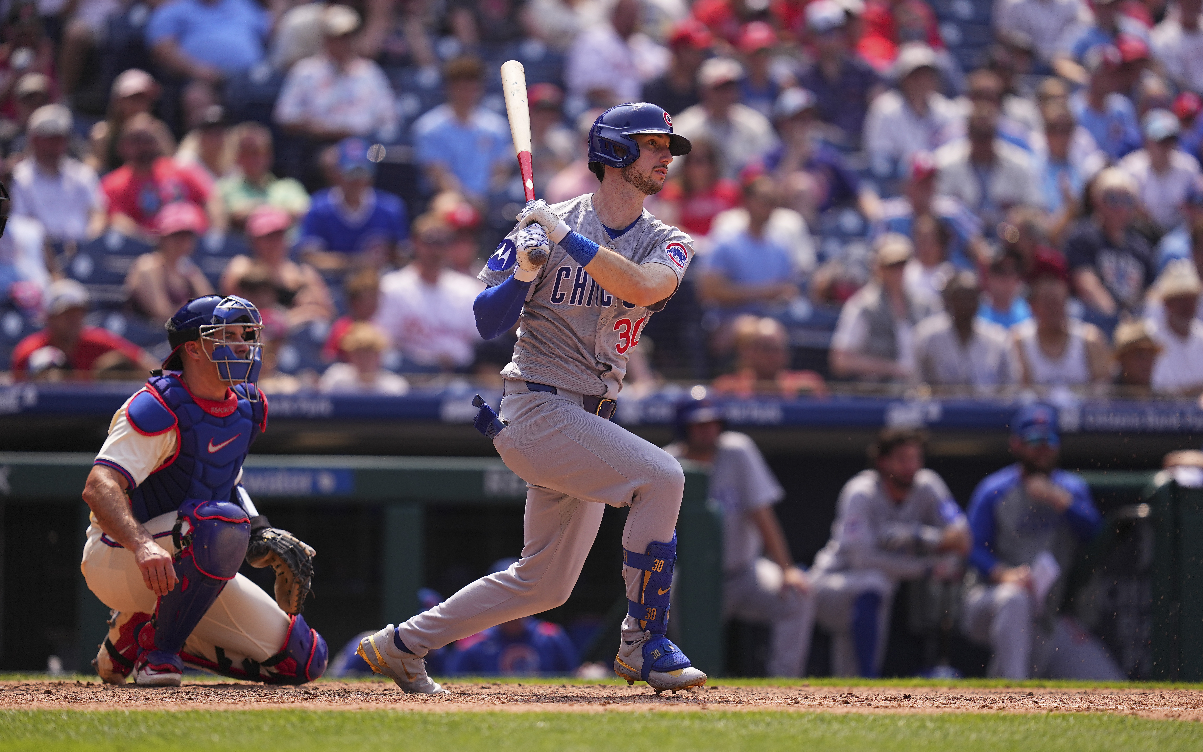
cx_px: 601
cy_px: 385
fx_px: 13376
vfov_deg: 3.2
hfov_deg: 5.1
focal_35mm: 408
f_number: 3.2
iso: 400
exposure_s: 1/4000
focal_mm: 400
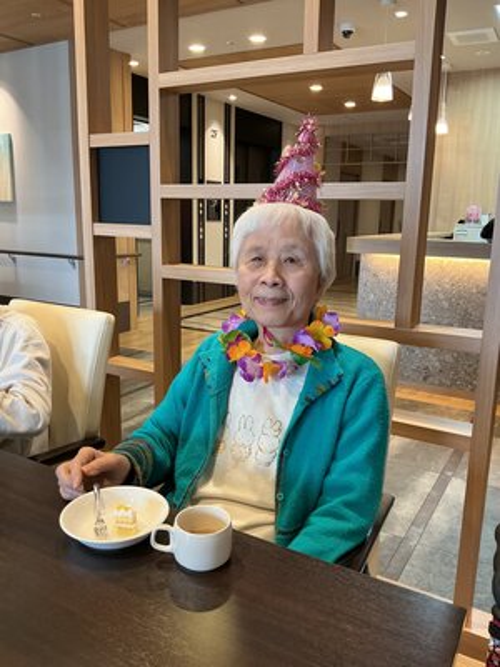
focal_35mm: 29
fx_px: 559
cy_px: 334
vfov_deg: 61.7
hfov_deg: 48.2
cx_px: 250
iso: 64
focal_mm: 3
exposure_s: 1/50
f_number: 1.8
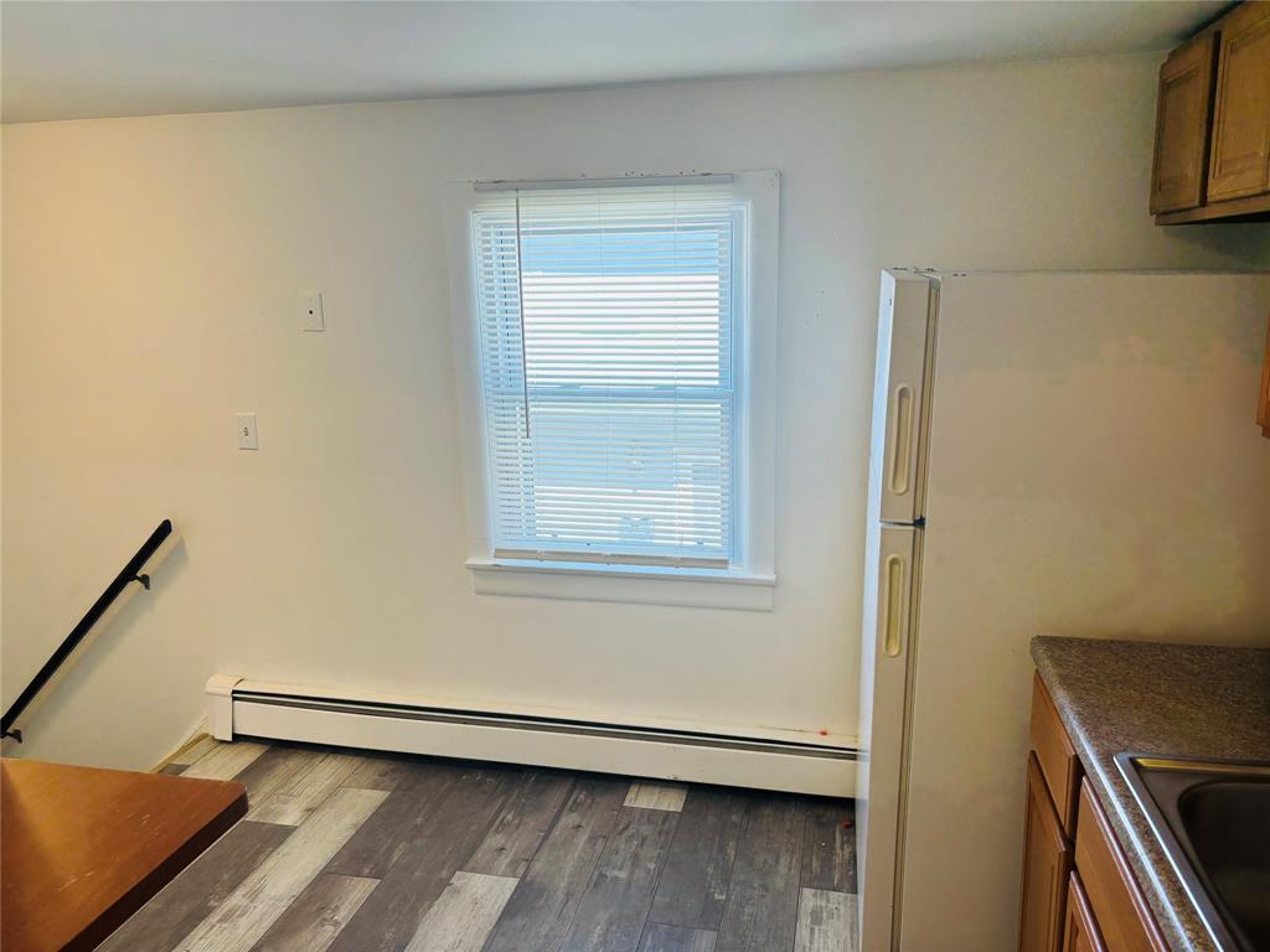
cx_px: 635
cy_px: 476
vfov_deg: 53.1
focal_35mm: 26
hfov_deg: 67.3
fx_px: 954
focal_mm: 5.96
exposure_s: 1/120
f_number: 1.6
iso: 64
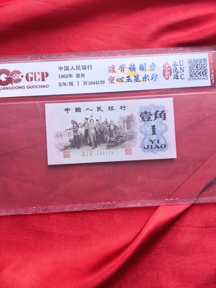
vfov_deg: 39.7
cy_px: 144
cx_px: 108
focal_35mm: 48
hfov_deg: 30.3
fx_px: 399
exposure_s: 1/277
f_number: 2
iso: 50
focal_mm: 6.98
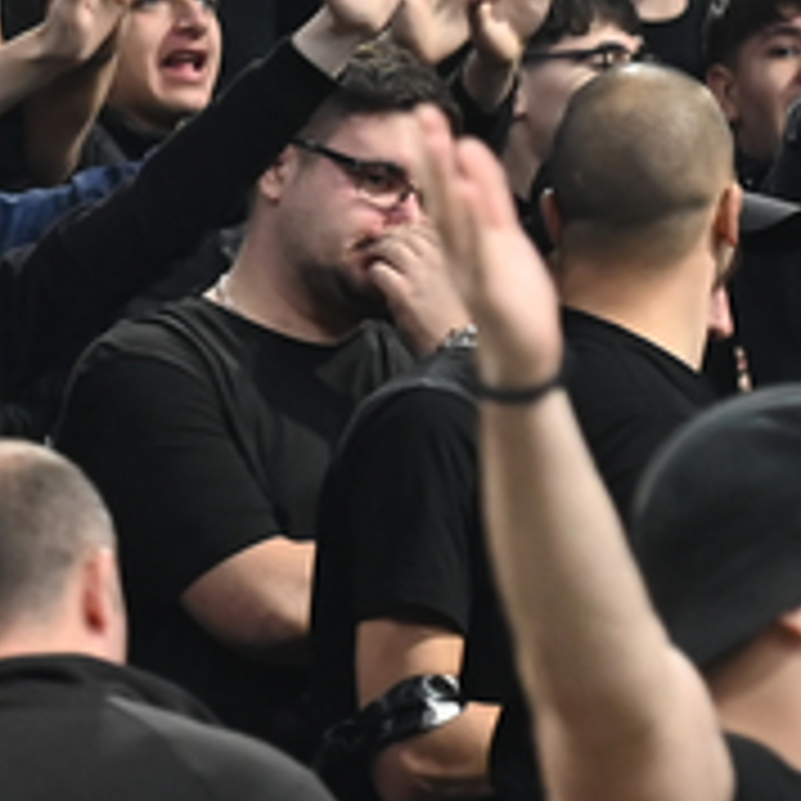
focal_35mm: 697
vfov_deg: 2.5
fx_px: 18247
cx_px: -1395
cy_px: -104
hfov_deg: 2.5
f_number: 4
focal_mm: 122
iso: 2500
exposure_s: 1/500
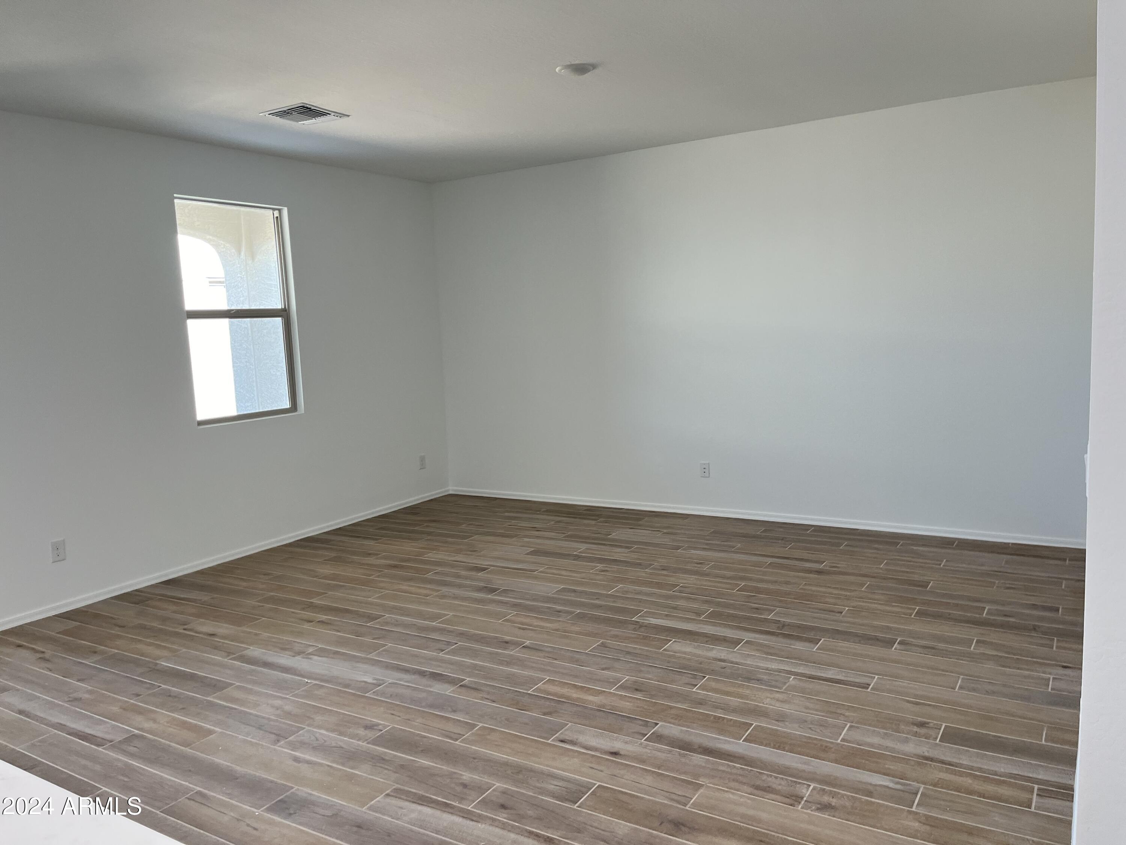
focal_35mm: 26
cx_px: 563
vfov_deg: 53.1
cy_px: 422
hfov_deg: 67.3
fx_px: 846
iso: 125
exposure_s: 1/120
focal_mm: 5.1
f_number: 1.6
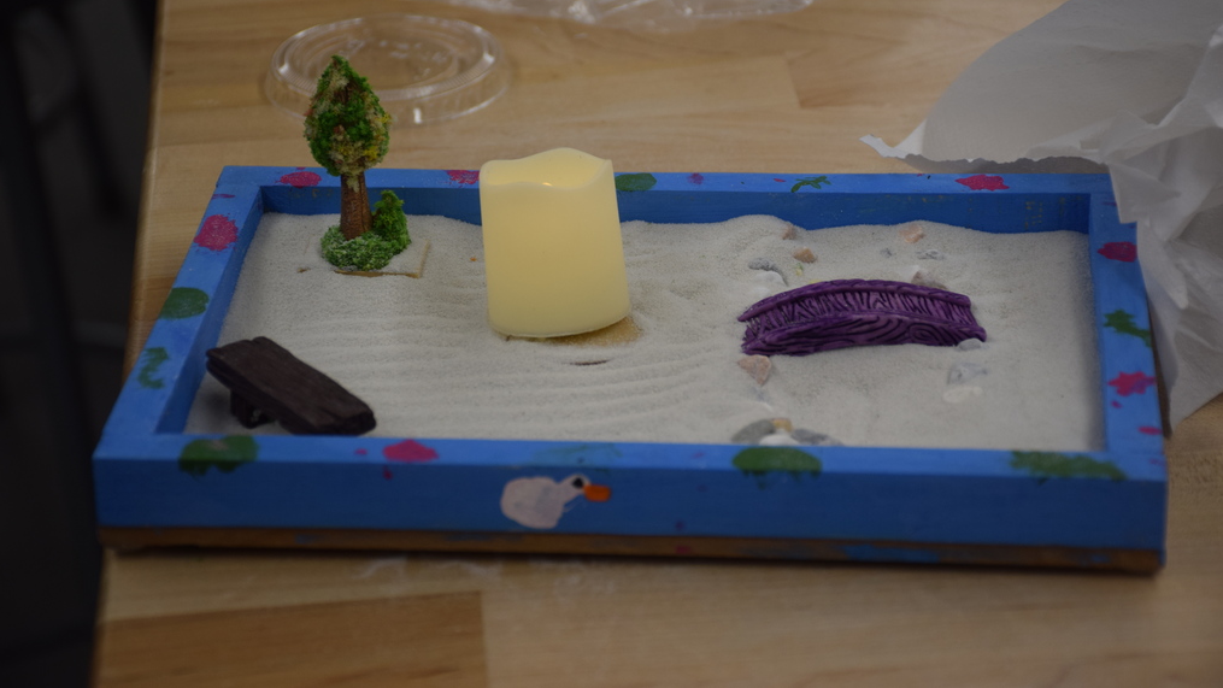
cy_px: 278
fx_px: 3600
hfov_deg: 19.3
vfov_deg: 10.9
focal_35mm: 111
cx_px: 613
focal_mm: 70
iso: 400
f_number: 5.6
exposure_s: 1/125
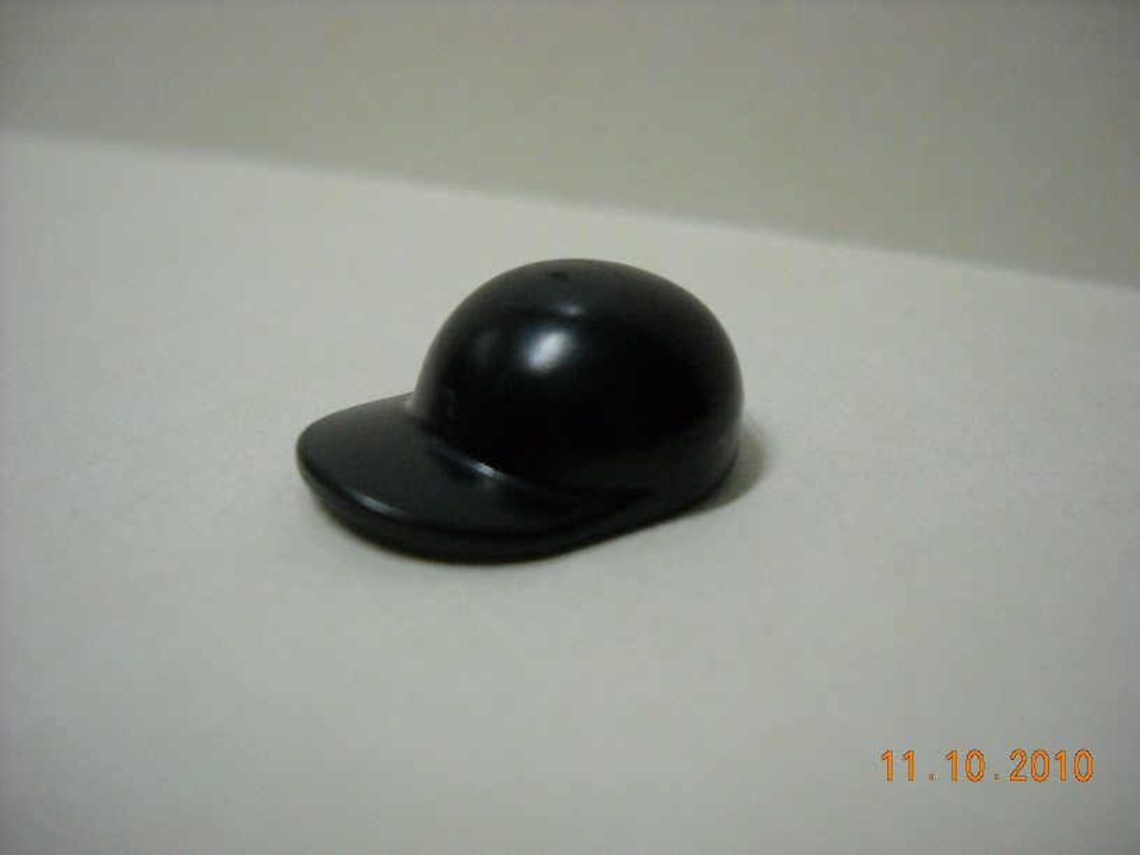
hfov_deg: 45.8
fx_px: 1350
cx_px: 570
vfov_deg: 35.1
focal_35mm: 41
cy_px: 428
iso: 400
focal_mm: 6.72
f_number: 3.1
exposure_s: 1/14
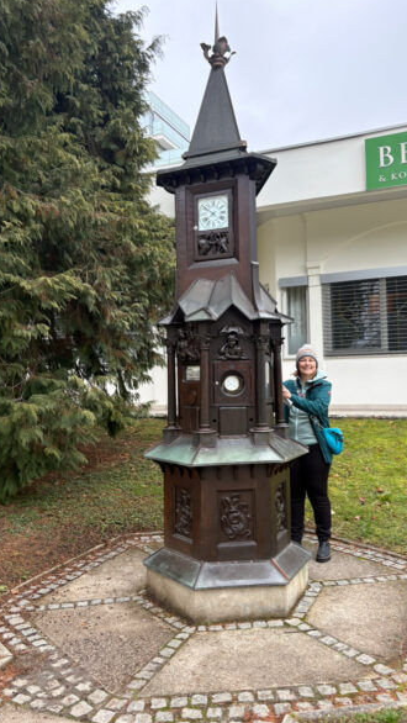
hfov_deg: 40.2
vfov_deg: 66.1
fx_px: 556
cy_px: 364
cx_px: 221
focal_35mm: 29
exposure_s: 1/246
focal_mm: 5.96
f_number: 1.6
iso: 64
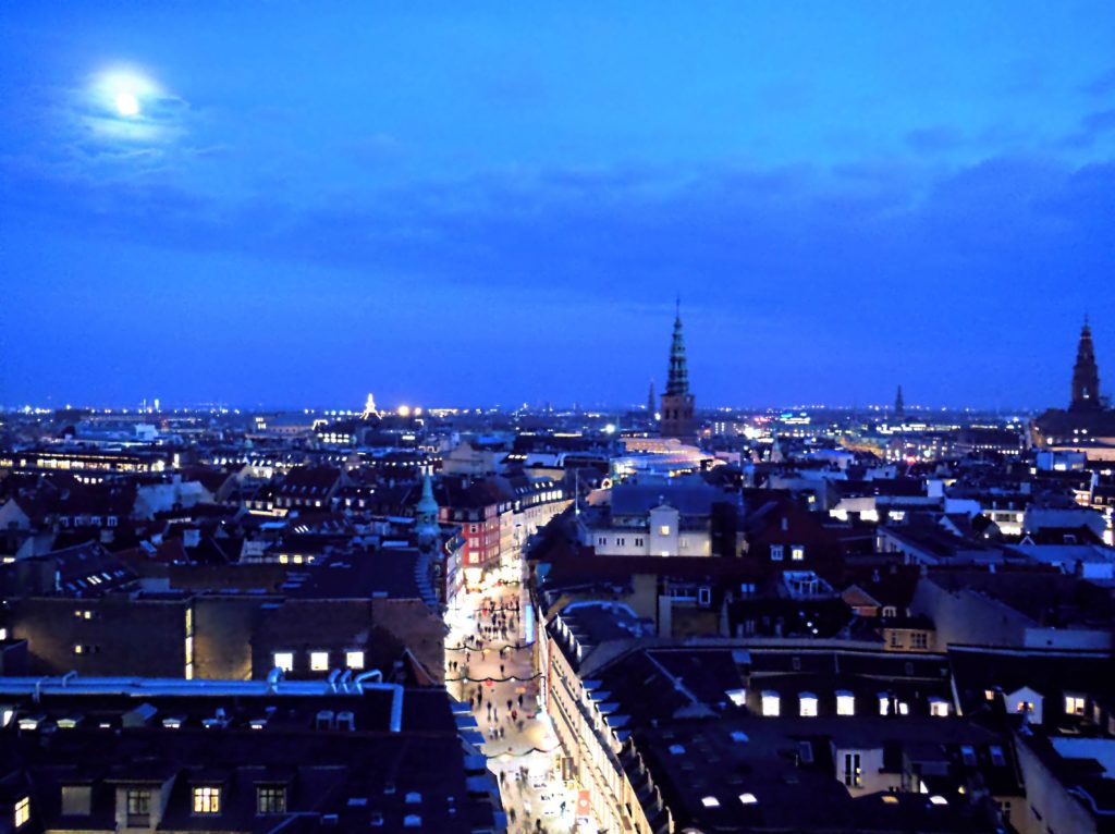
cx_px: 558
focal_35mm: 29
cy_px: 417
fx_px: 933
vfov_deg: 48.2
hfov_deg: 61.7
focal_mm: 5.2
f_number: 3.7
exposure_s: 1/8
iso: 3200
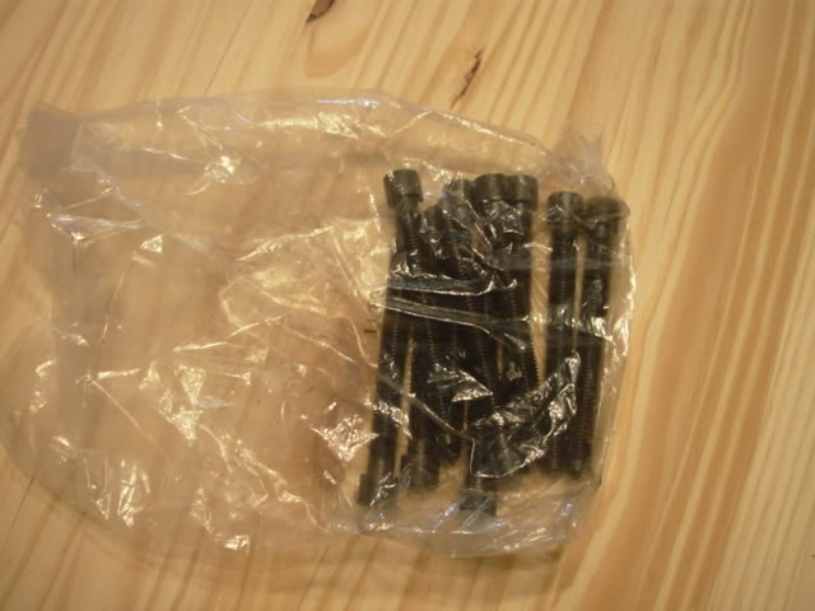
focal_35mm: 38
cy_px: 306
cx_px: 408
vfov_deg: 37.7
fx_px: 895
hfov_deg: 49.0
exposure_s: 1/31.1
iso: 159
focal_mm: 6.3
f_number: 2.9
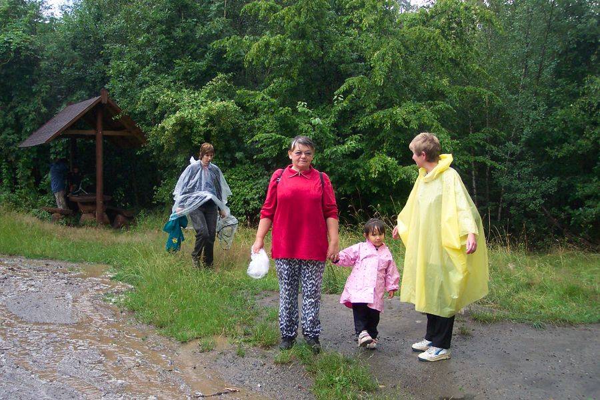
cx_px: 300
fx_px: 633
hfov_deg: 50.7
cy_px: 200
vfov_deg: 35.1
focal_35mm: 38
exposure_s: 1/500
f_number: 2.8
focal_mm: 8
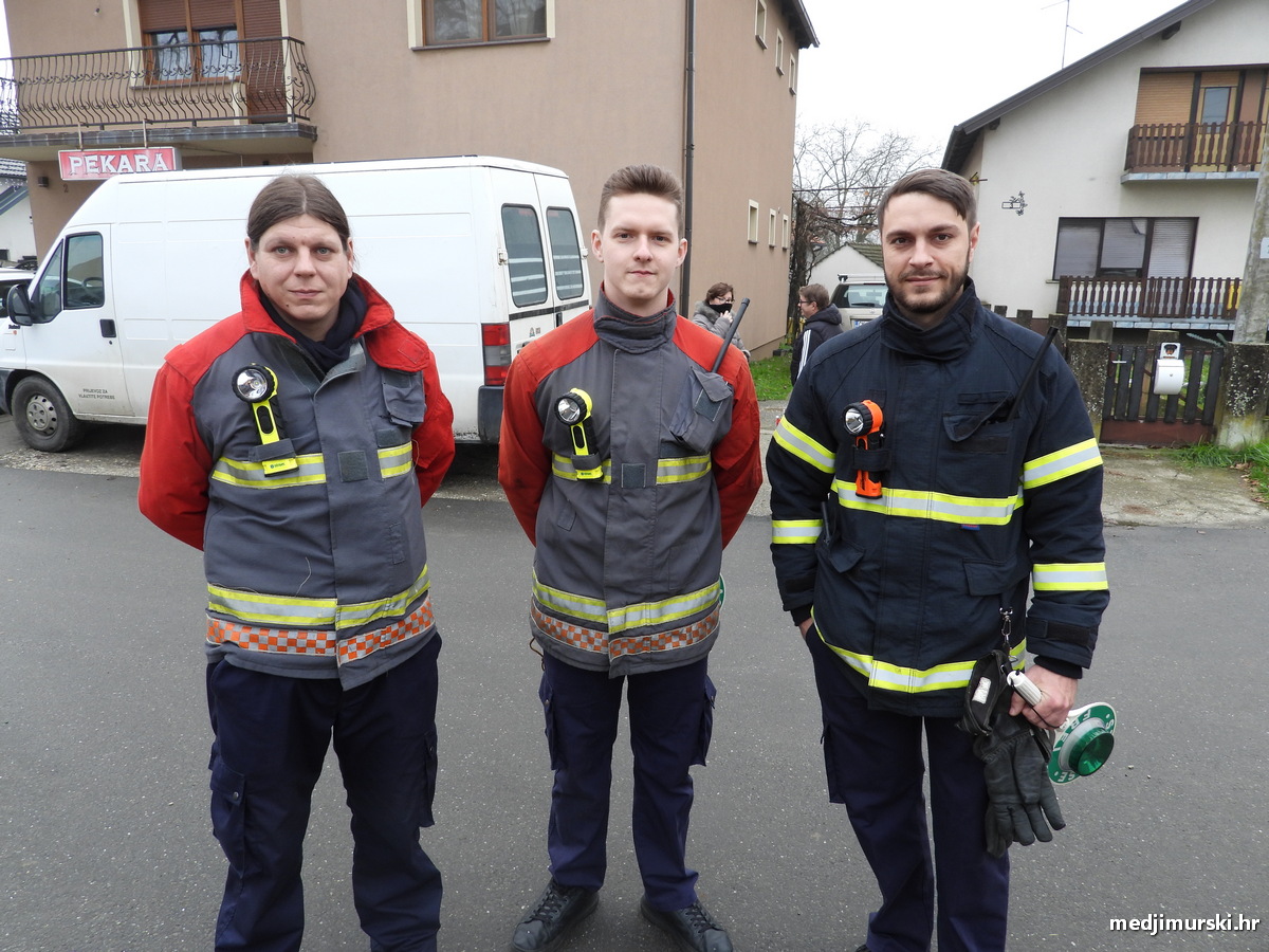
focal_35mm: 24
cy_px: 476
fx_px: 880
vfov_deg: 56.8
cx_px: 634
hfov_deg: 71.6
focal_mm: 4.3
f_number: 2.8
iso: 100
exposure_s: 1/80
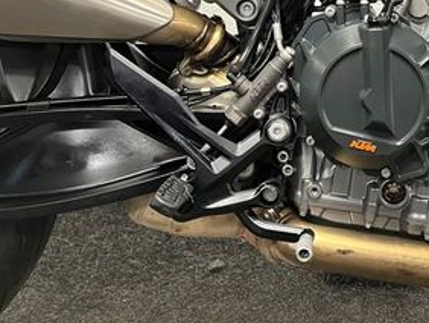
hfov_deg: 31.7
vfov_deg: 23.3
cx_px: 354
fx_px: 732
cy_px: -35
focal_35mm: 59
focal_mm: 5.1
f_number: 1.6
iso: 400
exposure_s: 1/50
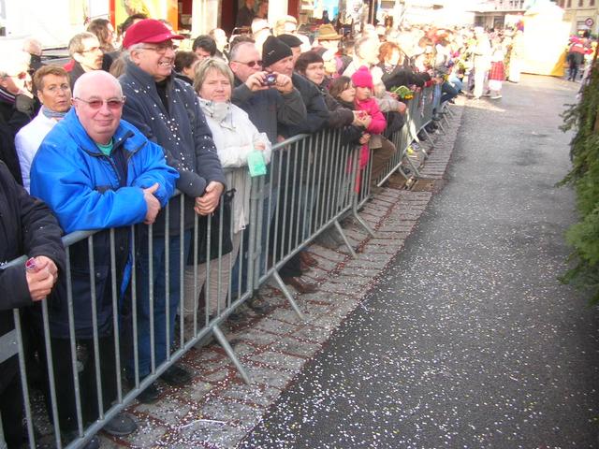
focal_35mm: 35
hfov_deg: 52.6
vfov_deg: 40.7
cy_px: 224
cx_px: 300
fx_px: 606
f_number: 2.8
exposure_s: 1/130
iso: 50
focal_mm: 5.8
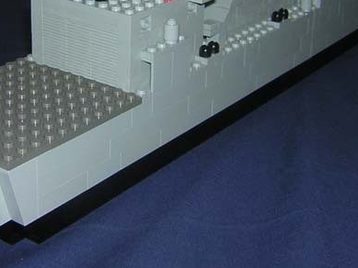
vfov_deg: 19.4
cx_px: 141
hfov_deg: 26.3
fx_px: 766
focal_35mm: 74
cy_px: 13
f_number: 5.2
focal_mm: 4.7
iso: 100
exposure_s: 1/60.1
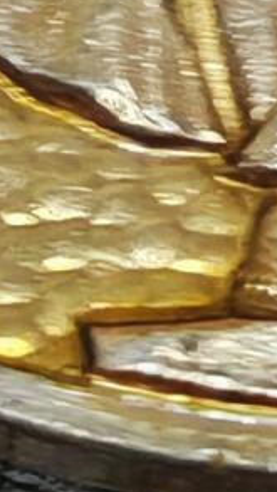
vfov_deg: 3.4
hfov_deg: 1.9
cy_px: -351
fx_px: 8298
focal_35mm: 636
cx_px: 339
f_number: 1.6
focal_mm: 7.62
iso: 320
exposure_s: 1/50
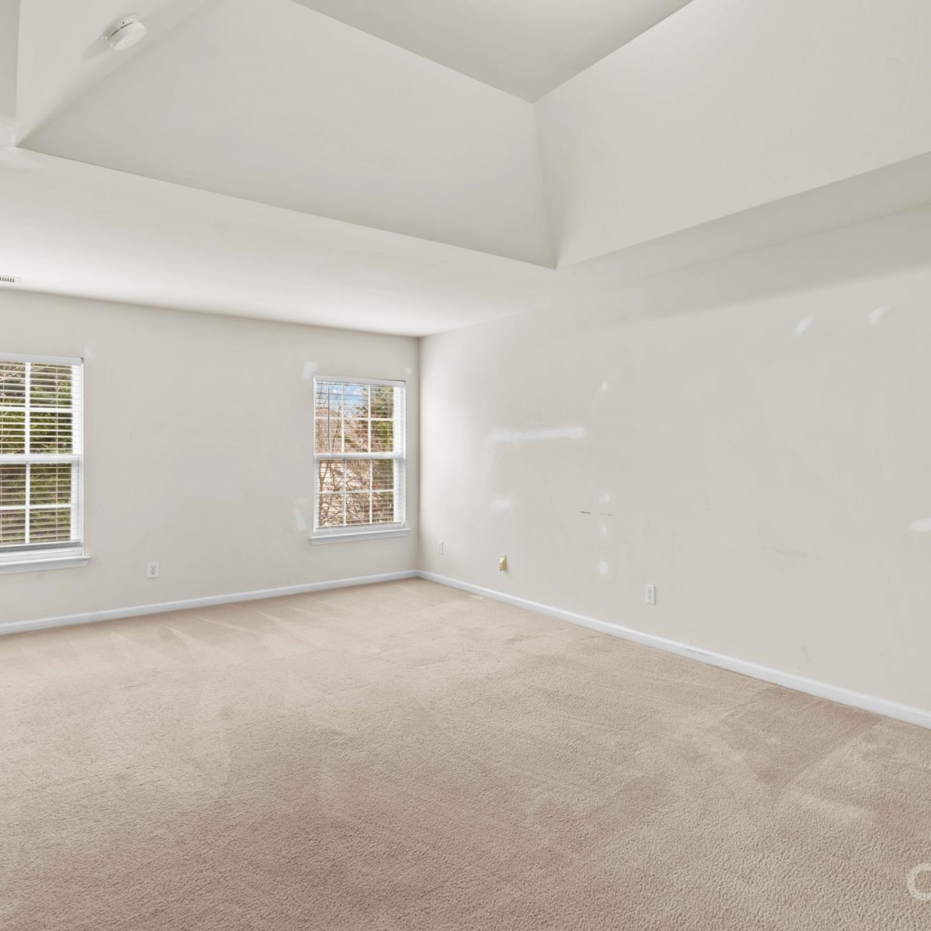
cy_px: 456
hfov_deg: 70.3
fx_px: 639
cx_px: 610
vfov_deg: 72.1
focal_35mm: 21
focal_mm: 16
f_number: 8
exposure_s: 1/1.25
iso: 100
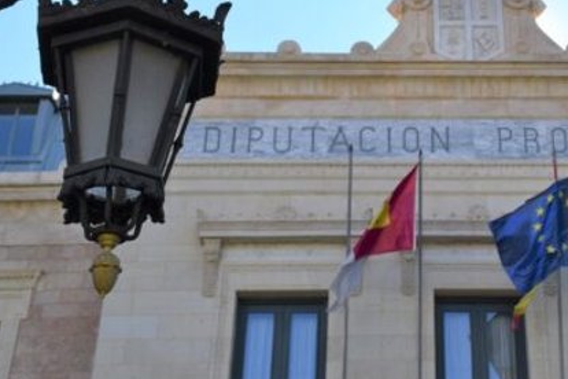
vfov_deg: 16.0
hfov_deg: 23.6
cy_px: 73
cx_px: 450
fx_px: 1341
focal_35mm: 85
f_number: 9
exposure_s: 1/400
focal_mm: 34
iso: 200
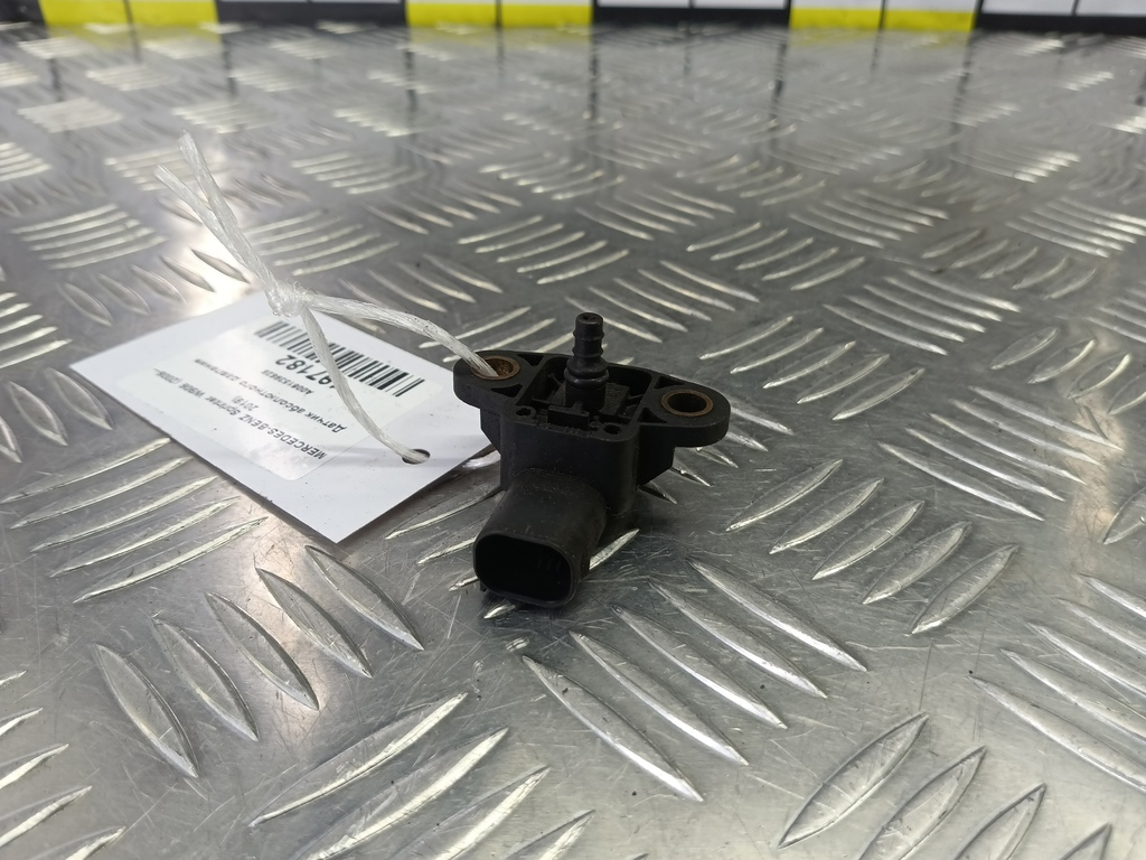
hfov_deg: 73.9
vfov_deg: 58.9
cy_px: 430
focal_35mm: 23
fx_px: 761
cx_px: 573
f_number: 1.6
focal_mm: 4.11
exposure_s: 1/50
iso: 108
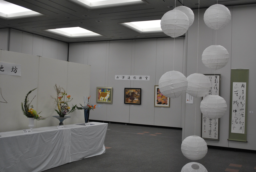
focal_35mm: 39
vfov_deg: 34.4
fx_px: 278
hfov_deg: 49.5
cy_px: 86
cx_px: 128
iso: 200
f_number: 4.2
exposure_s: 1/50
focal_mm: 26
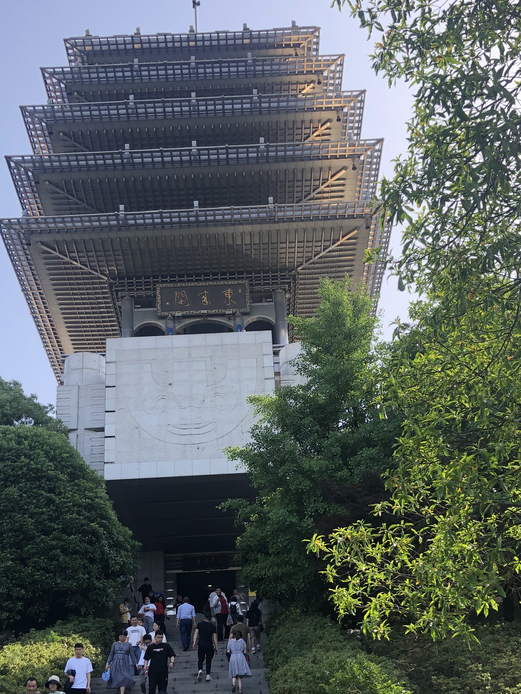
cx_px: 243
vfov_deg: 39.1
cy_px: 475
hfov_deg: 30.3
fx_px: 963
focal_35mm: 48
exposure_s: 1/578
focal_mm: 3.99
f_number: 1.8
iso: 20
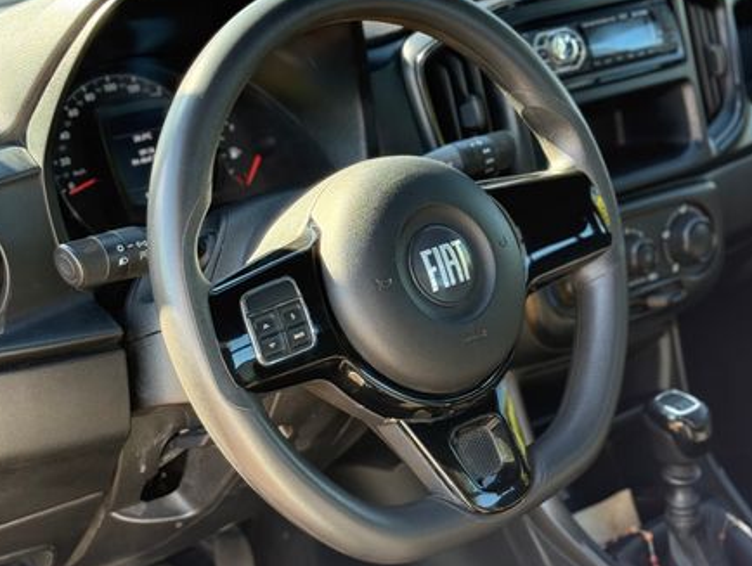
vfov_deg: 28.1
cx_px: 395
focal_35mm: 52
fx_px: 1132
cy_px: 280
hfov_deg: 36.8
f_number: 1.78
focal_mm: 6.76
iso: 200
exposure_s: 1/192
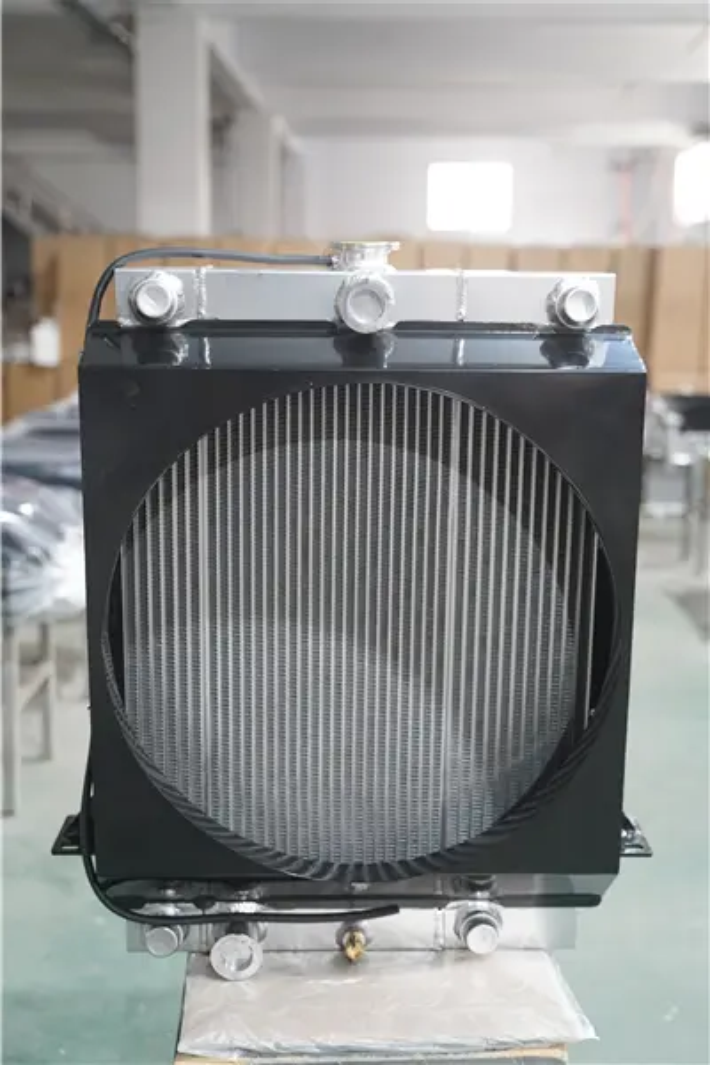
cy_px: 532
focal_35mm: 43
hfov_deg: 31.2
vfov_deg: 45.4
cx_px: 355
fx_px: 1272
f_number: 2.8
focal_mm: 43
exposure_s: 1/80
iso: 4000
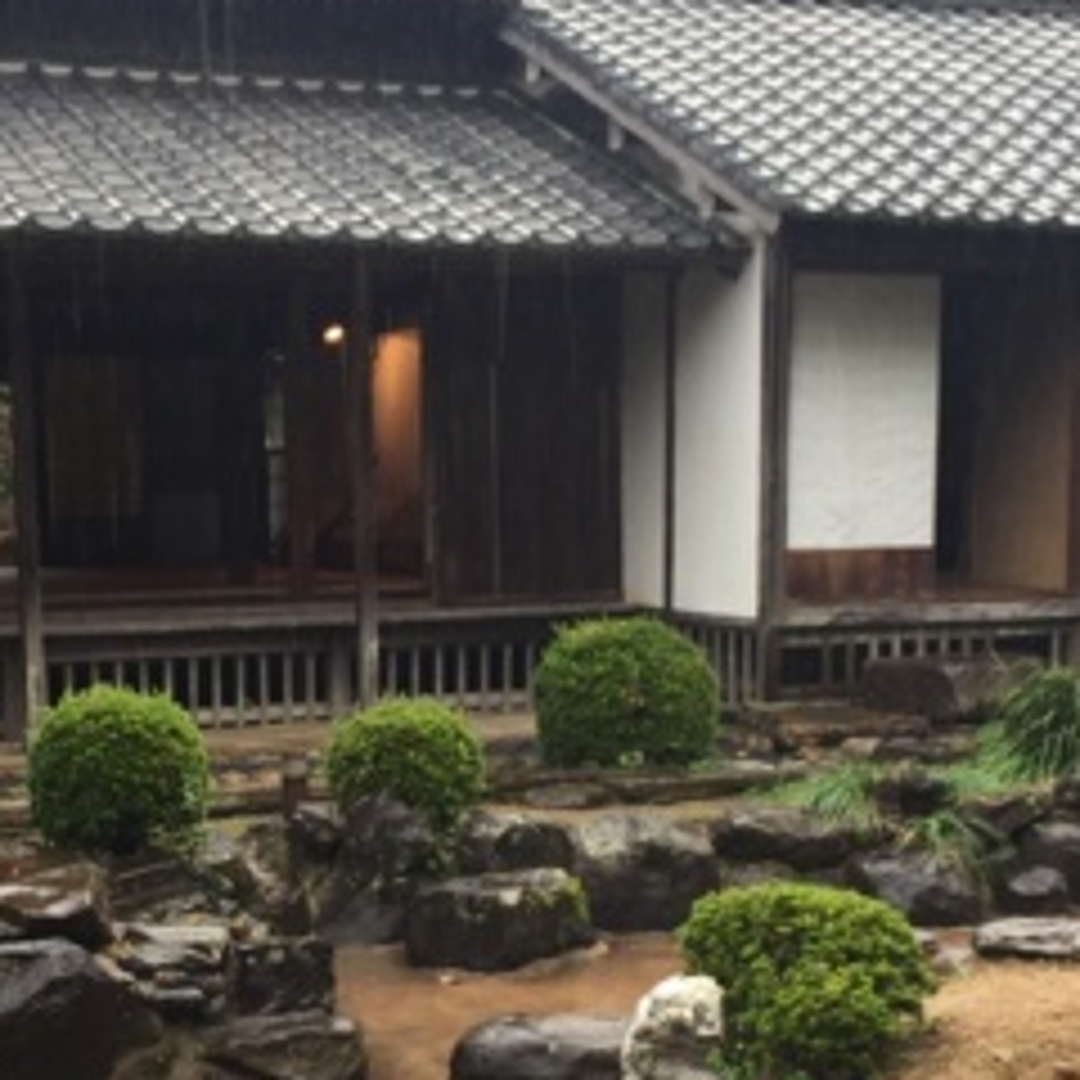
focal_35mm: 64
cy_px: 774
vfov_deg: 26.6
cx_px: 315
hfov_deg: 26.6
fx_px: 2259
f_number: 2.2
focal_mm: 4.15
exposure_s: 1/120
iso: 50
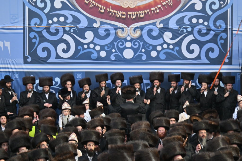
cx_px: 121
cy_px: 80
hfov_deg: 19.5
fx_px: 706
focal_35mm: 105
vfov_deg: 13.0
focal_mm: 70
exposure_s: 1/200
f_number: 4
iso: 500
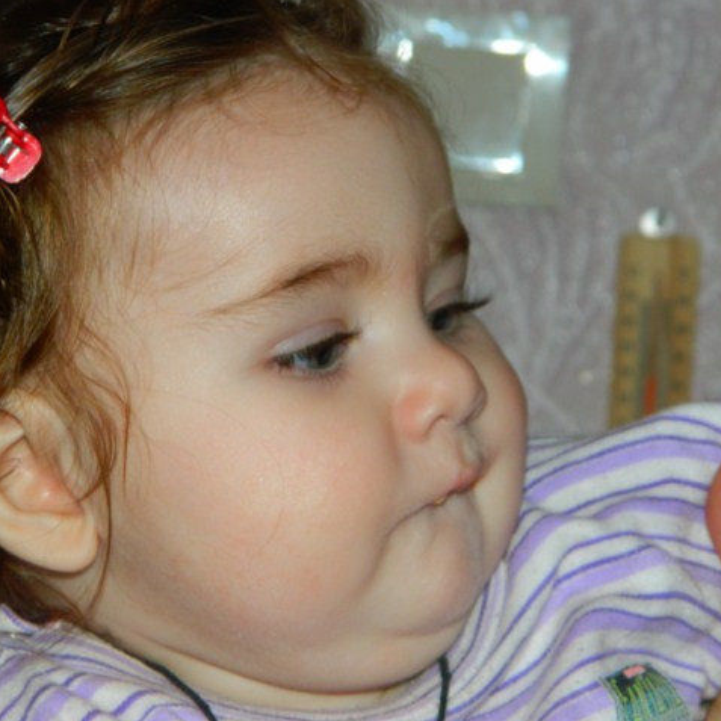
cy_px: 360
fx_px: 3605
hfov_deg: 11.4
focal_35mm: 153
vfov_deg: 11.4
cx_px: 313
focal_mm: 23.2
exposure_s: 1/30
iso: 200
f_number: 4.7
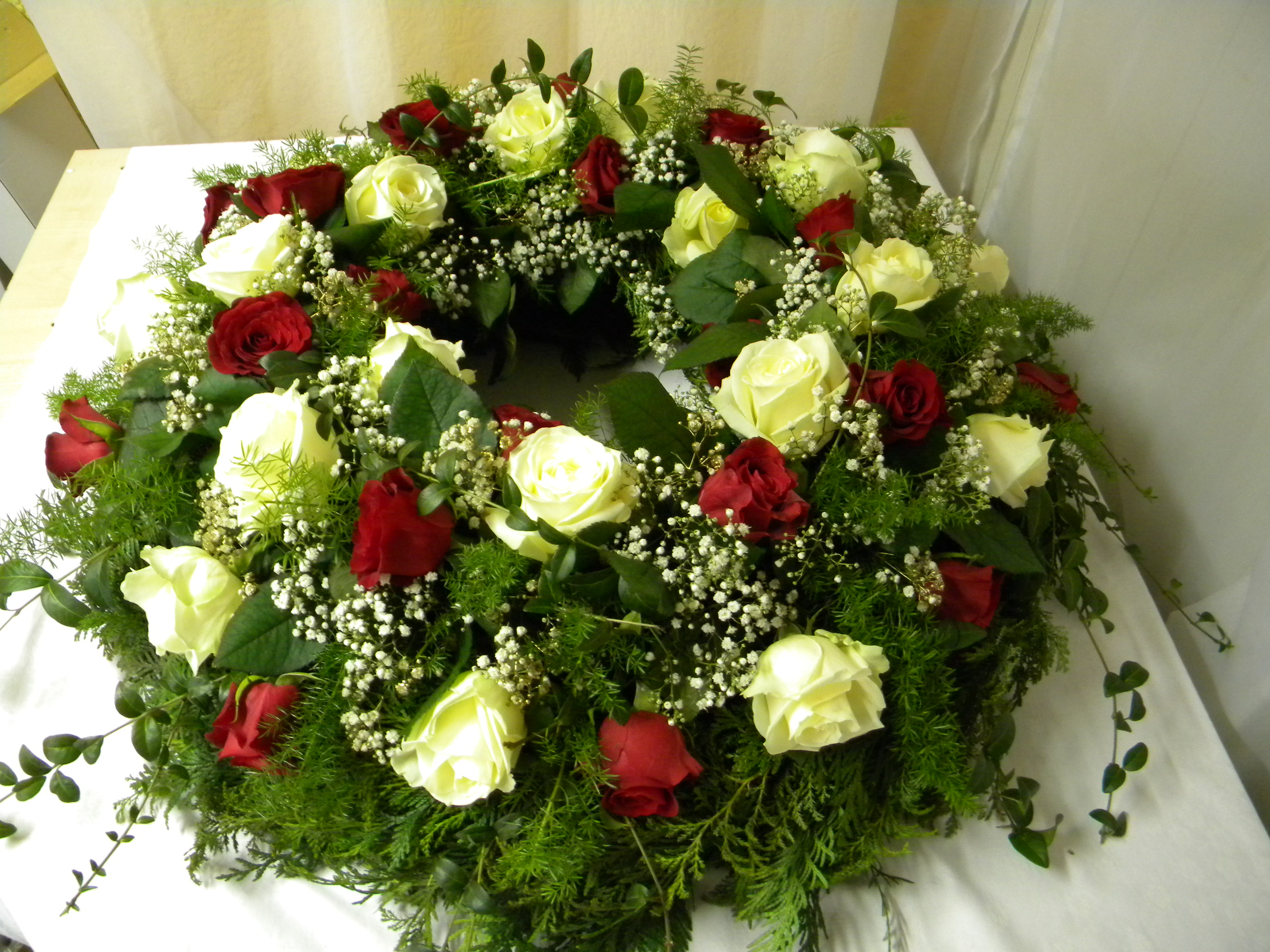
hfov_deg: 63.4
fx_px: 1027
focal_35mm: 28
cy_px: 476
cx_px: 635
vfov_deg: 49.7
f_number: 3.5
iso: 400
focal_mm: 5
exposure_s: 1/15.4
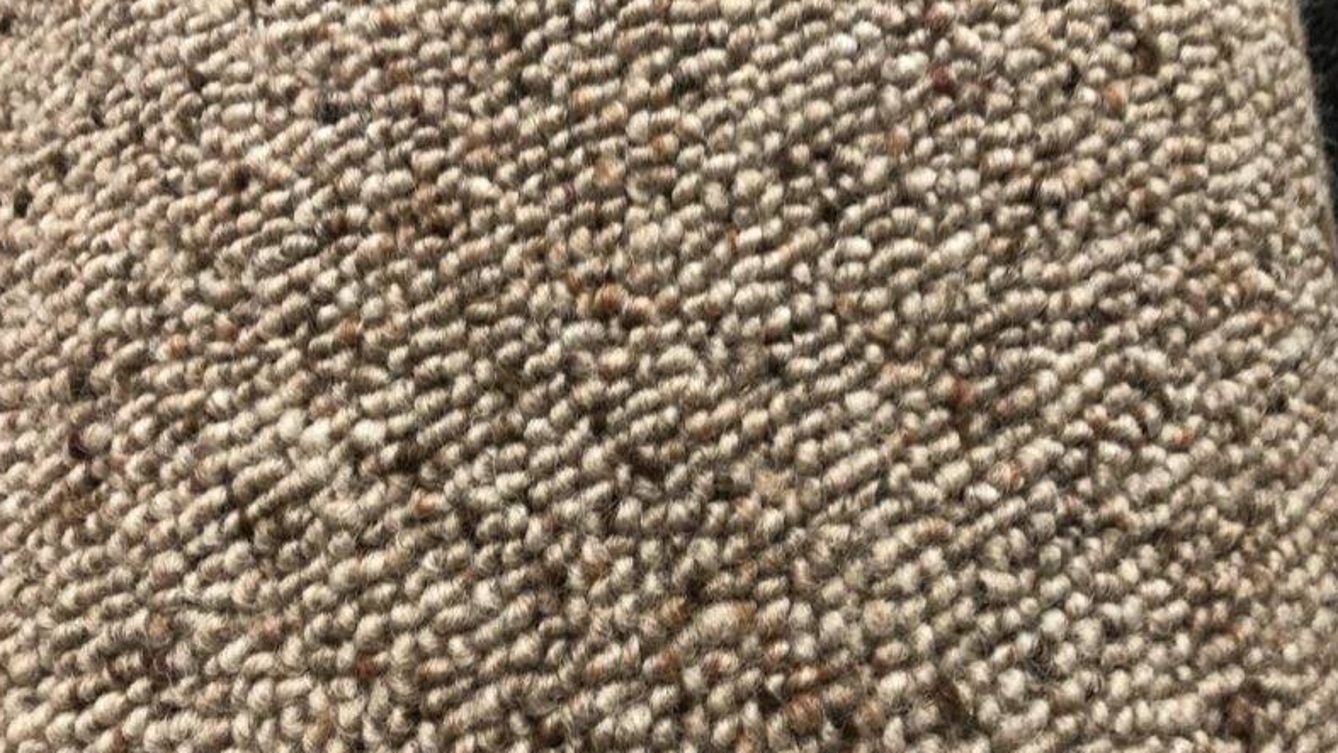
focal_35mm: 31
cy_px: 418
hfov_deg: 62.6
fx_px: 1100
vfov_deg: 37.8
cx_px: 665
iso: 80
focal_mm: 3.99
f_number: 1.8
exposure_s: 1/17
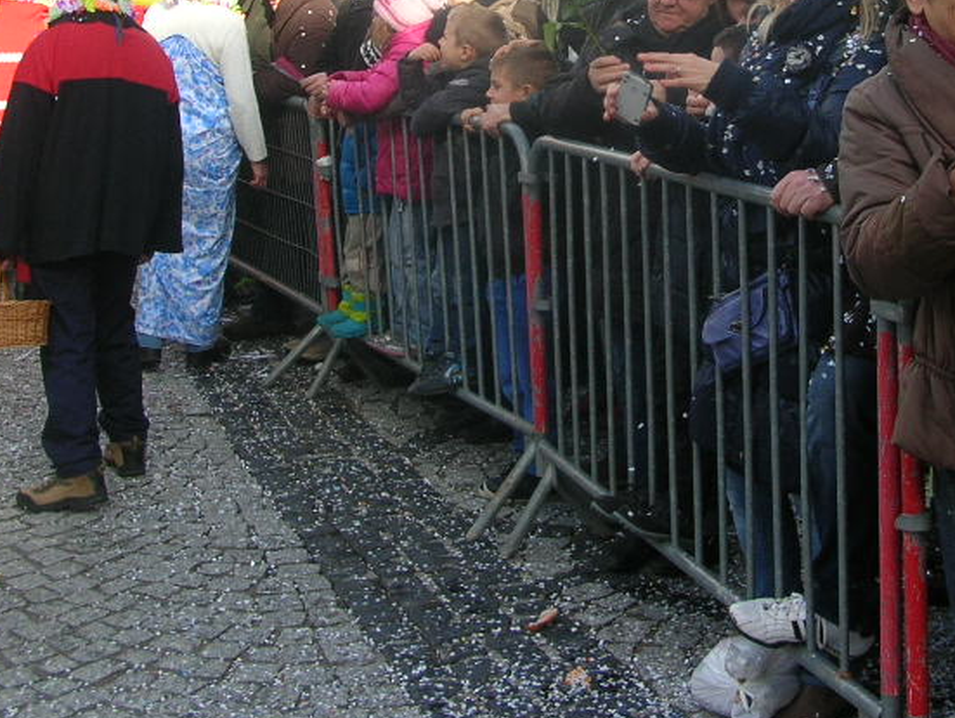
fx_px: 1794
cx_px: 614
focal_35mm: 65
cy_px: 130
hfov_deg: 29.7
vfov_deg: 22.3
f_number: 2.8
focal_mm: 5.8
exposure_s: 1/350
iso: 50
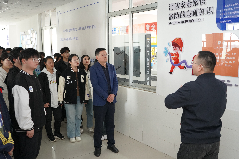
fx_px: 246
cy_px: 80
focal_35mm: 37
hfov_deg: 51.9
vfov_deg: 35.9
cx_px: 120
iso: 4000
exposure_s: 1/160
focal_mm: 37
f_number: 4
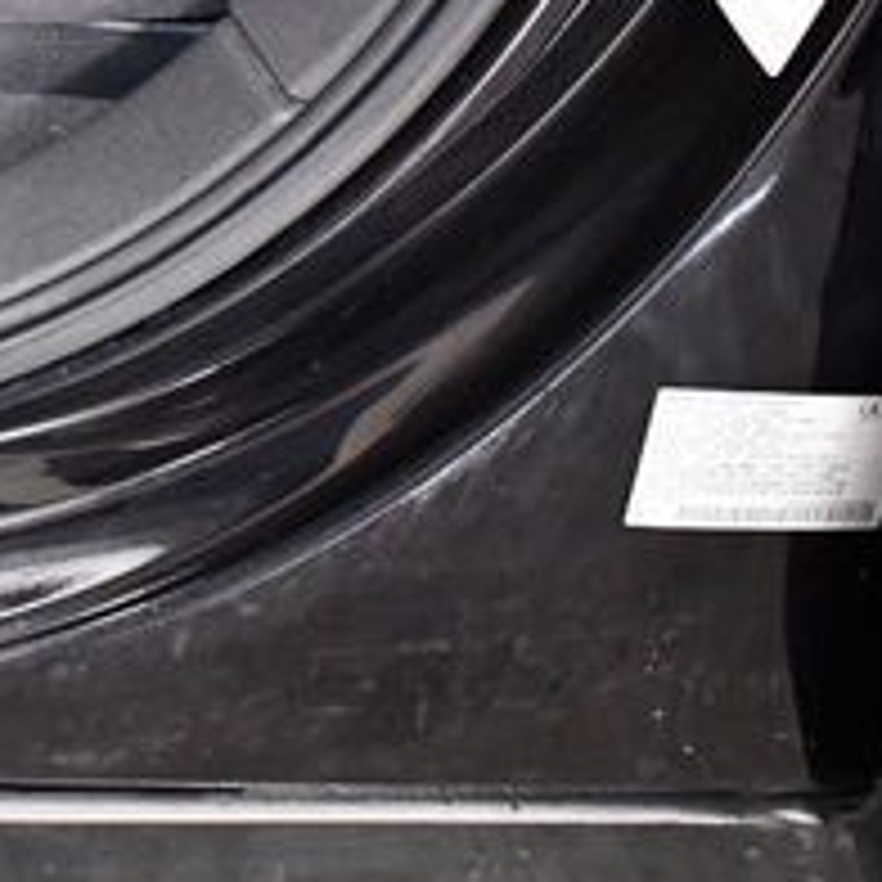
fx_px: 2883
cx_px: -400
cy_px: 124
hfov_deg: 16.1
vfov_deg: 17.2
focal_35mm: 100
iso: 3200
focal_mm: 18
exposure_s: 1/125
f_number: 3.5
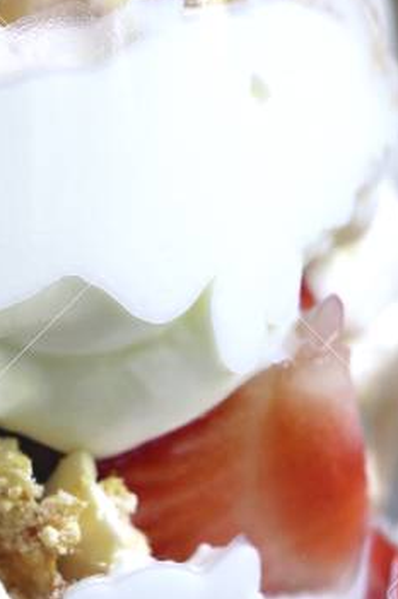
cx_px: -194
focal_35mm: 223
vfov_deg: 9.2
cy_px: 197
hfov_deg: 6.1
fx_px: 3701
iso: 250
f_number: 6.3
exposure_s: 1/6
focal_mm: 60
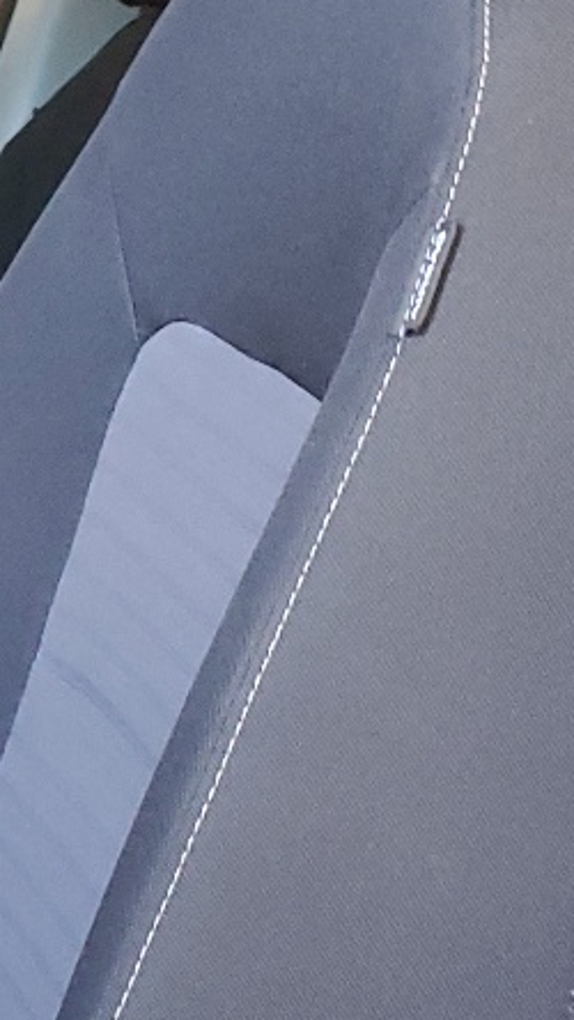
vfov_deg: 20.8
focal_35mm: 102
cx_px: -680
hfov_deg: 10.6
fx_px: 2758
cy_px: 772
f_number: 1.5
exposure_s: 1/40
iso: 332
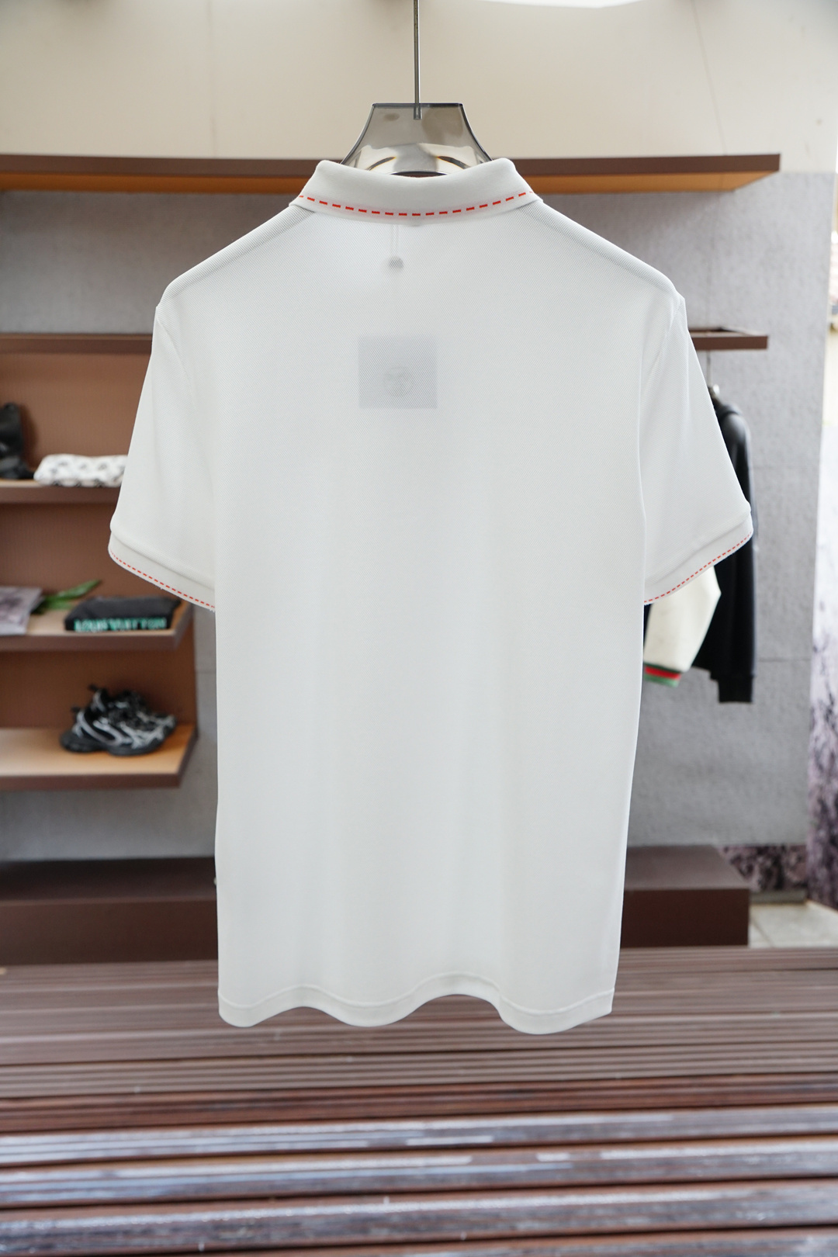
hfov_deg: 36.9
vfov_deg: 53.1
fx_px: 1257
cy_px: 628
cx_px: 419
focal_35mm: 36
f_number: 4
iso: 500
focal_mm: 24
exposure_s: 1/250
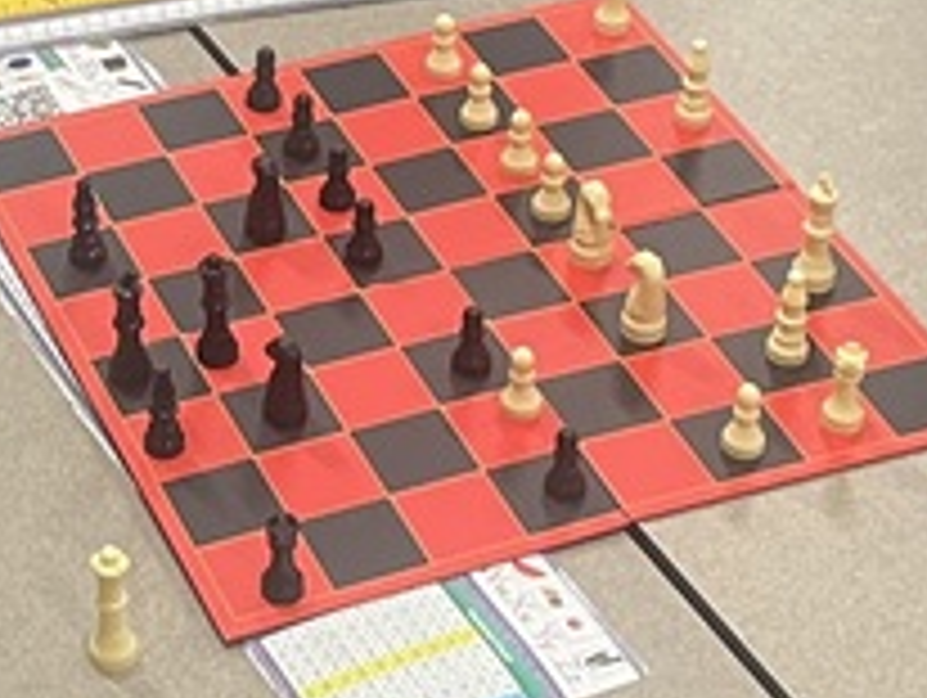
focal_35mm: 129
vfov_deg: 11.4
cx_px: 144
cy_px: -68
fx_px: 3459
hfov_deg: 15.1
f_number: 1.6
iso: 160
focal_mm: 5.1
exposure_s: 1/60
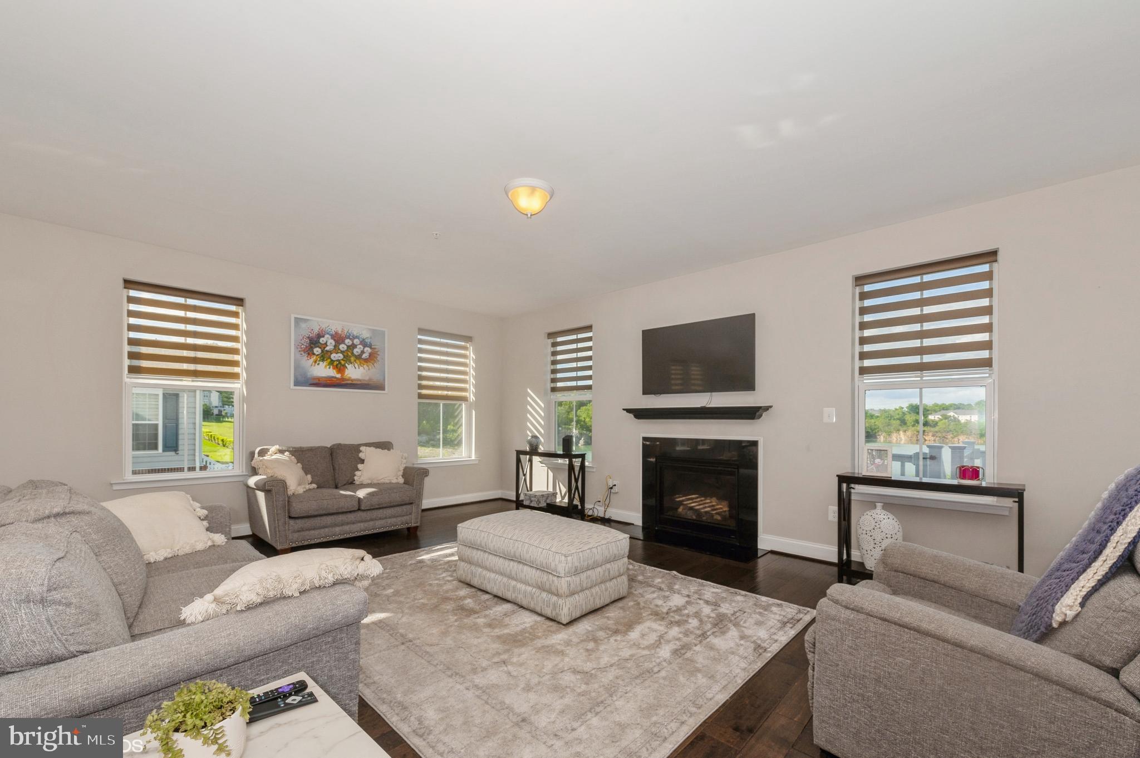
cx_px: 570
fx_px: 443
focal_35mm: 14
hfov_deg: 104.3
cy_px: 379
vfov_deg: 81.1
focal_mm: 14
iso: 200
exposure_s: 1/100
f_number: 10
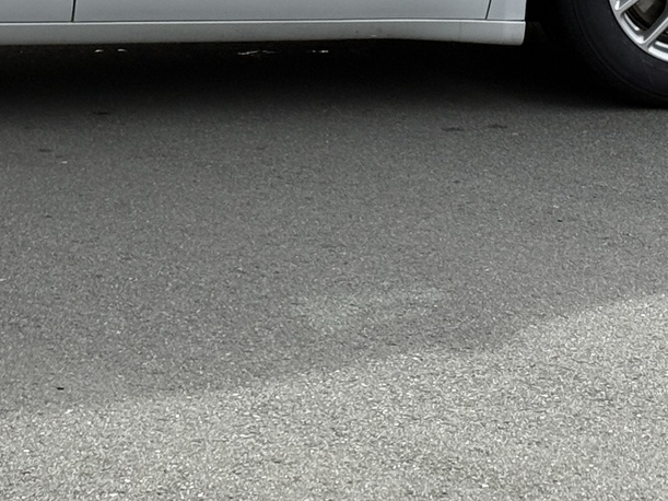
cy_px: -231
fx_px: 3106
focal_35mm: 161
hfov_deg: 12.1
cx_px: -43
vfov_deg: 9.0
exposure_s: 1/1931
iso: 64
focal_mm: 6.76
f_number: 1.78
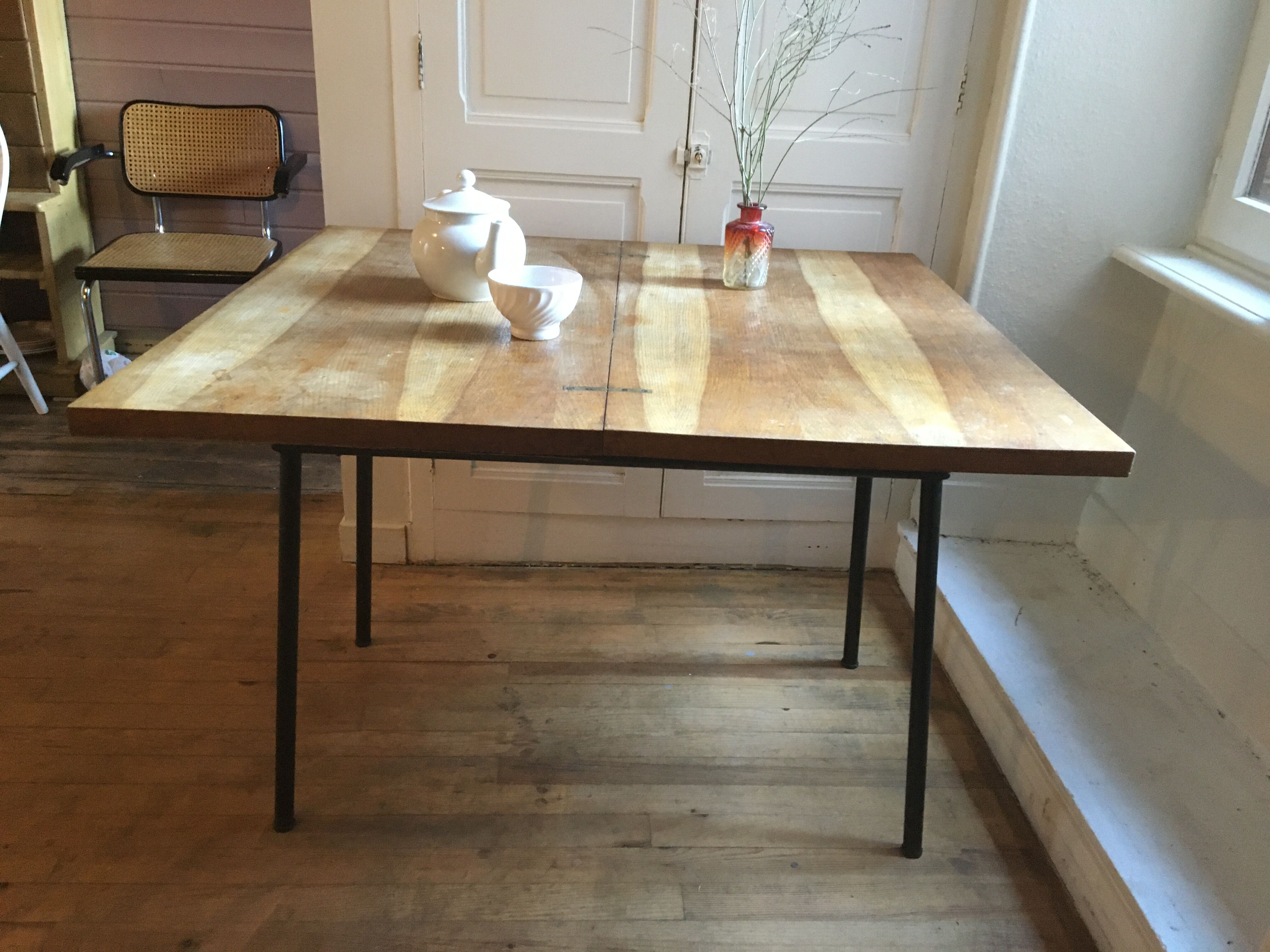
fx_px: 1064
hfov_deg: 61.7
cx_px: 635
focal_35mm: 29
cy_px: 476
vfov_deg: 48.2
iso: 200
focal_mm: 4.15
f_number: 2.2
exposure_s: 1/17
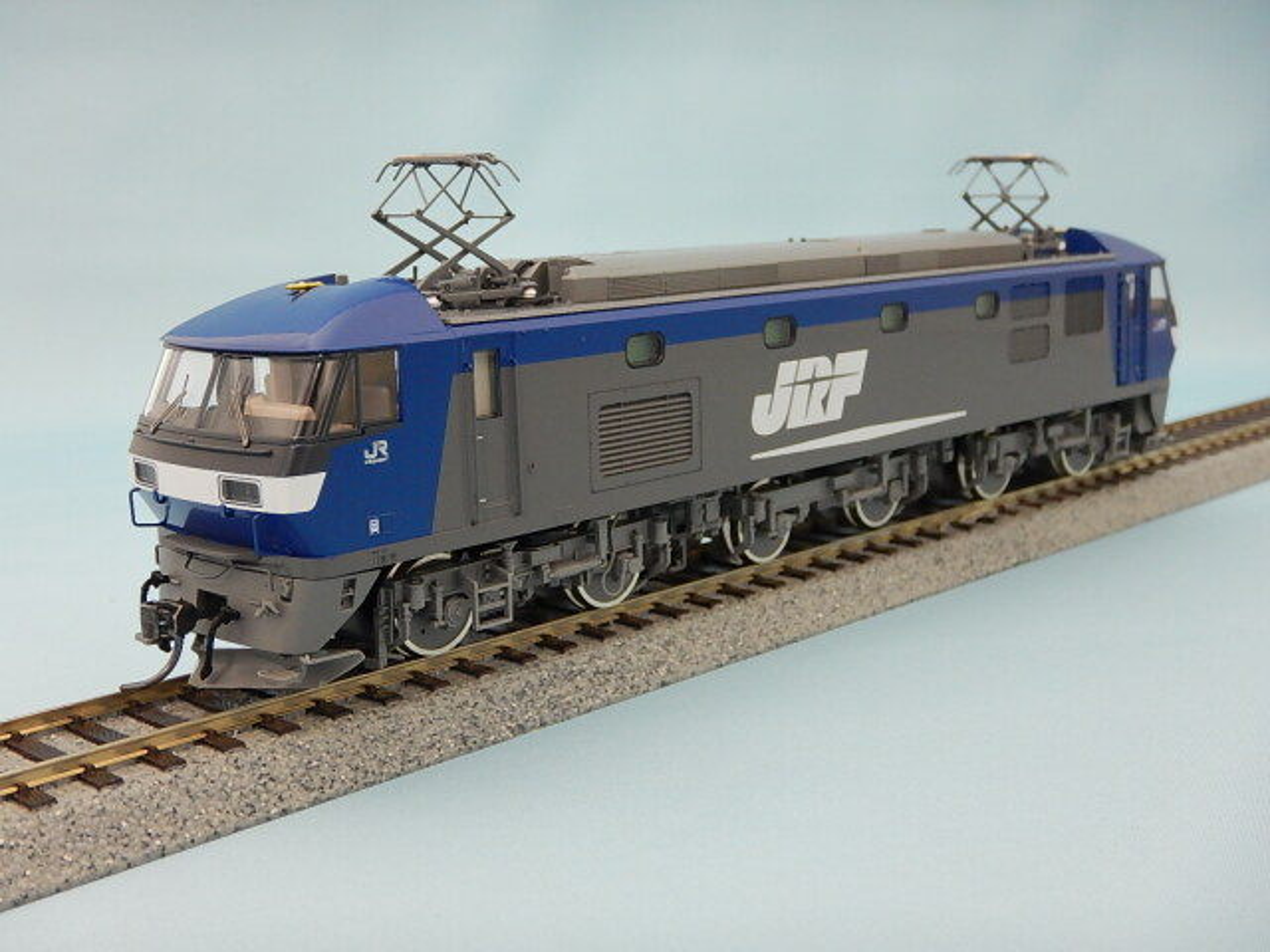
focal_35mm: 44
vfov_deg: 32.9
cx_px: 635
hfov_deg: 42.9
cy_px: 476
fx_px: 1614
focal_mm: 7.8
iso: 400
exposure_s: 1/10
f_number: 4.3
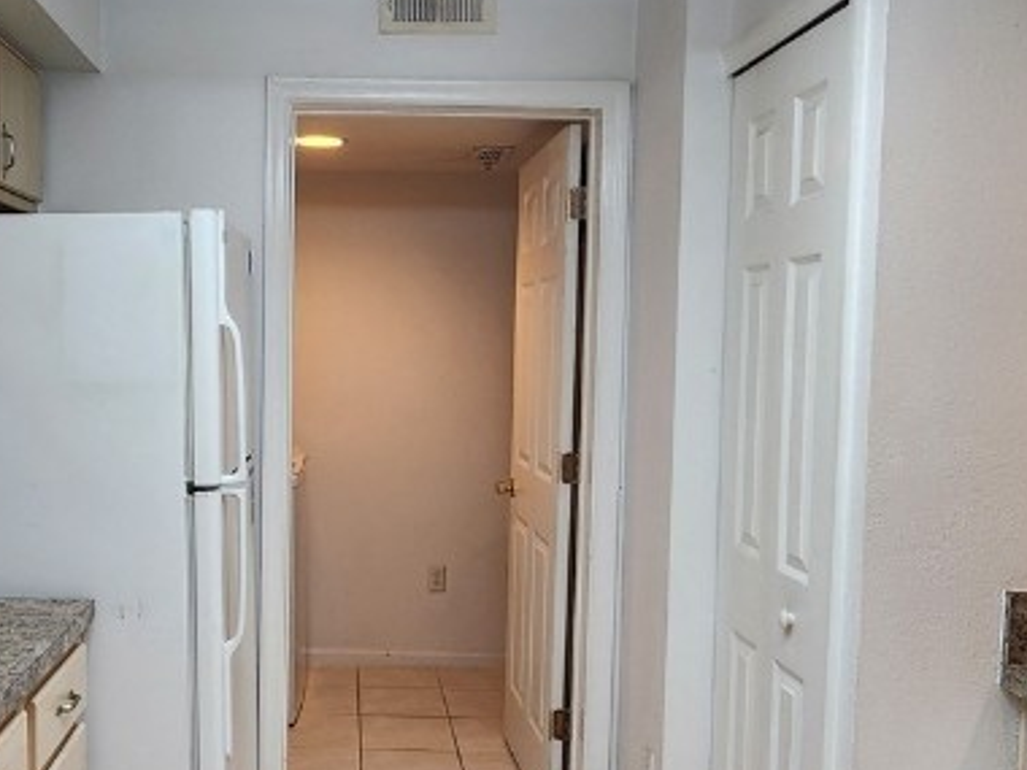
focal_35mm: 35
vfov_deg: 40.7
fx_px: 1038
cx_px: 305
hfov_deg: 51.2
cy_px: 419
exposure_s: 1/60
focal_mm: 2.2
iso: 125
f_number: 2.2
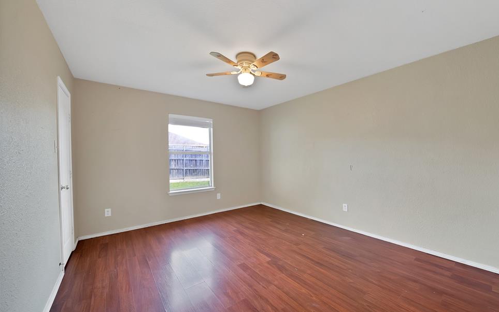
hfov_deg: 109.2
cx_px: 265
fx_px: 177
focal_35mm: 13
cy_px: 160
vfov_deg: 82.8
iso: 640
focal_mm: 12
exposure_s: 1/2
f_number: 9
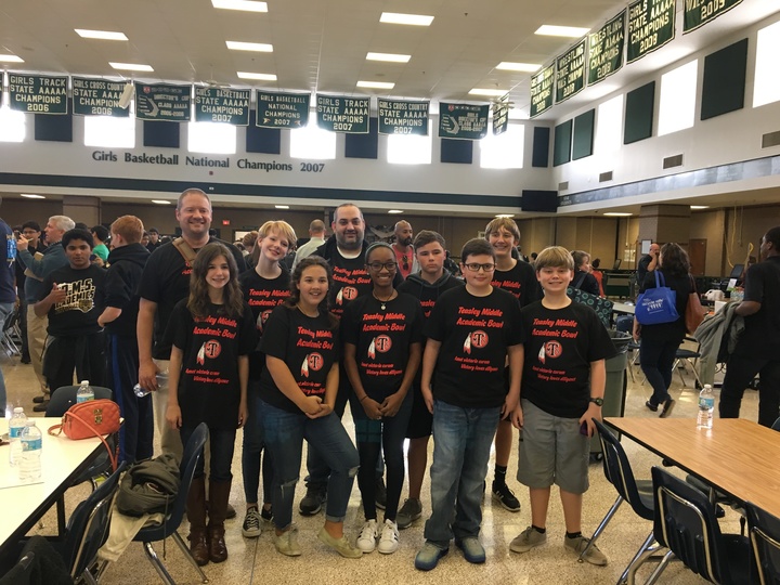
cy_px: 292
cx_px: 390
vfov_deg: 48.2
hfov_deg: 61.7
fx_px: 653
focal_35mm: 29
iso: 100
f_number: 2.2
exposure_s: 1/30
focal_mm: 4.15
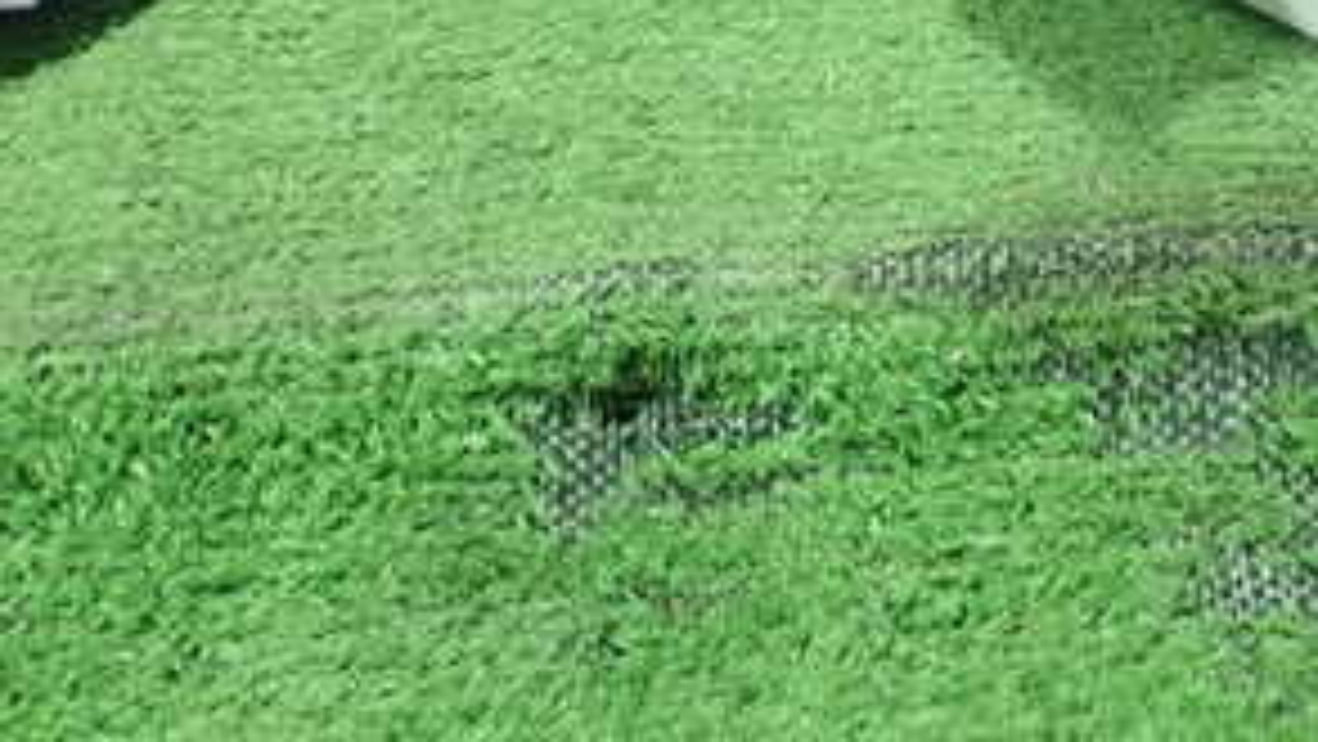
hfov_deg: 31.4
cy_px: -153
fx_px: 2342
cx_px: 733
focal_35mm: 67
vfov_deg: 17.2
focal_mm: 5.5
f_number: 2.3
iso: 500
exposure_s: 1/125
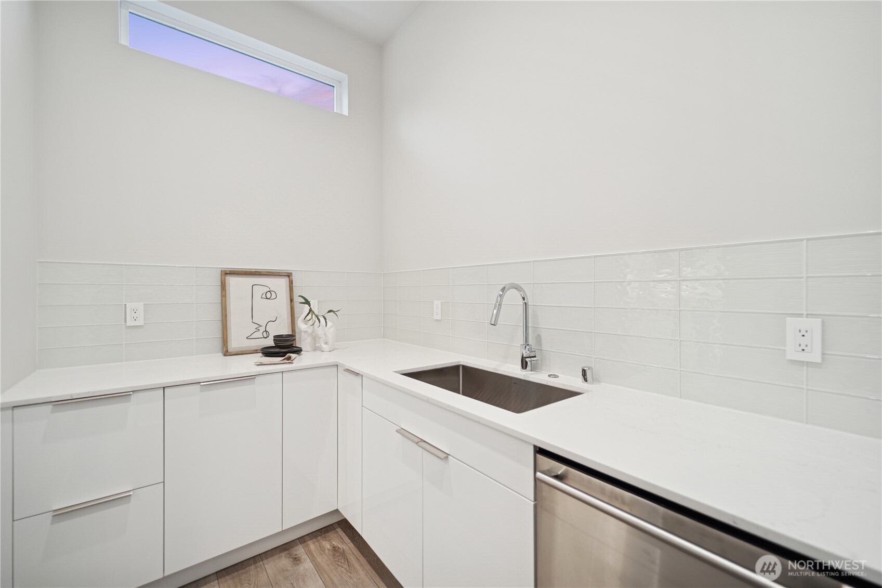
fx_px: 343
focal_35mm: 14
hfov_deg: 104.3
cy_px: 294
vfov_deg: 81.2
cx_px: 441
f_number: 8
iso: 200
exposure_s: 1/30
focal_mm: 14
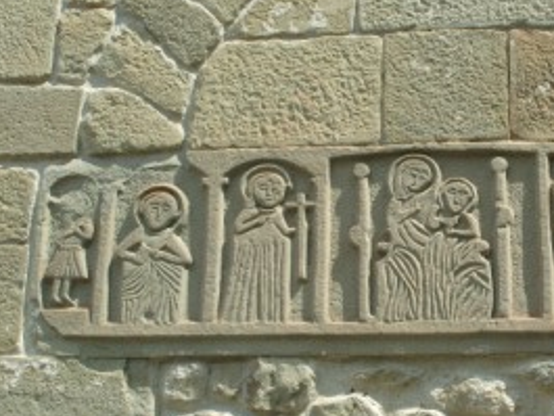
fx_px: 1569
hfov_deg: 19.9
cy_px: 228
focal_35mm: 98
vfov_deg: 15.1
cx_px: 416
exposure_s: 1/350
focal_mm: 13
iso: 80
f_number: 5.9
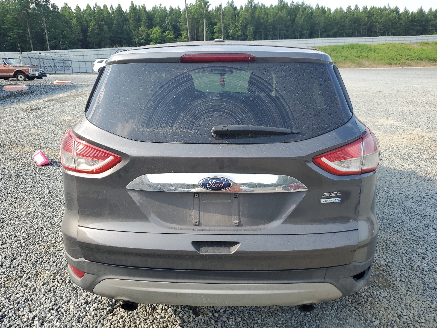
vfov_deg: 53.1
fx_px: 328
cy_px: 164
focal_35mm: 26
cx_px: 218
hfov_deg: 67.3
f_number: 1.5
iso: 50
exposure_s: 1/909
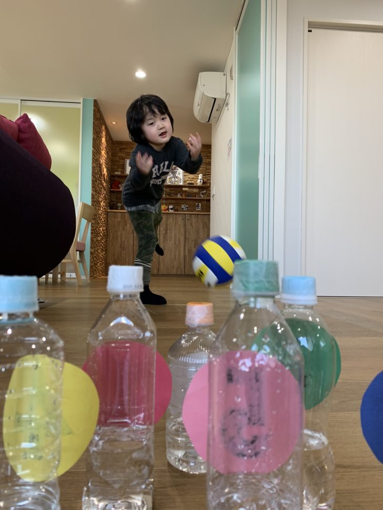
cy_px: 255
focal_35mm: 26
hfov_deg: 53.1
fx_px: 384
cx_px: 192
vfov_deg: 67.3
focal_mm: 4.25
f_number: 1.8
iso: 64
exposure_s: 1/120
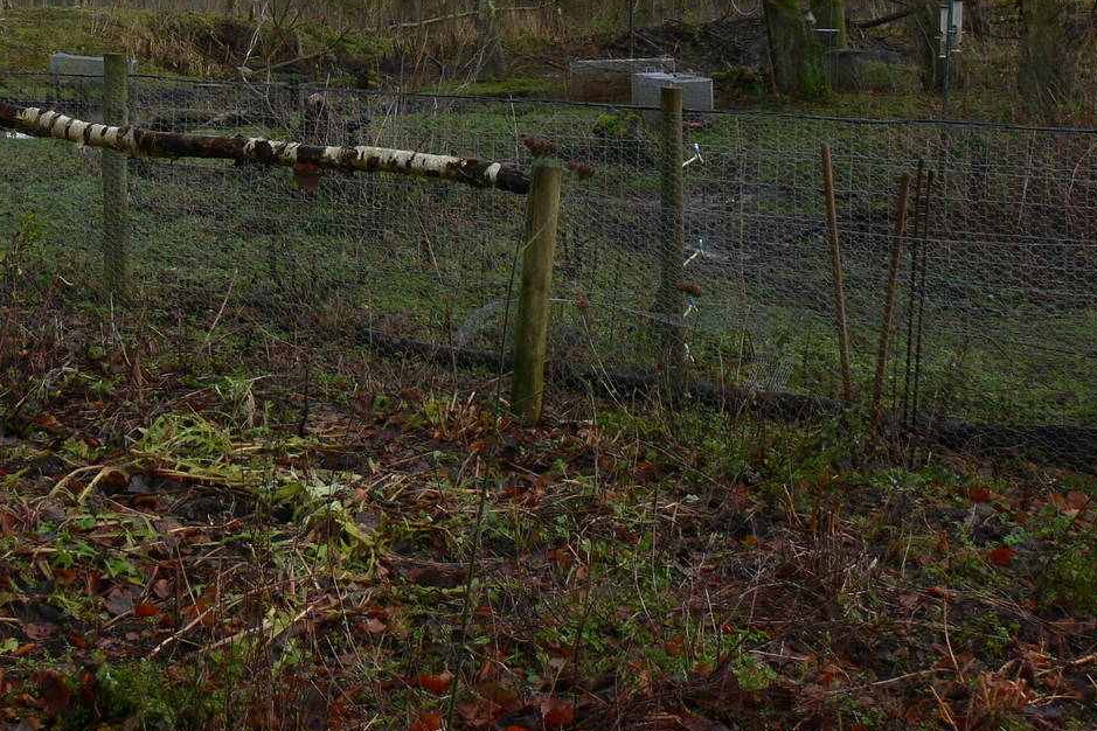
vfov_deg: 21.3
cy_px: 36
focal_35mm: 62
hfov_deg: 32.0
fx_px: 1889
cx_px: 327
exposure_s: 1/125
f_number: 4
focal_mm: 7.4
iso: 80
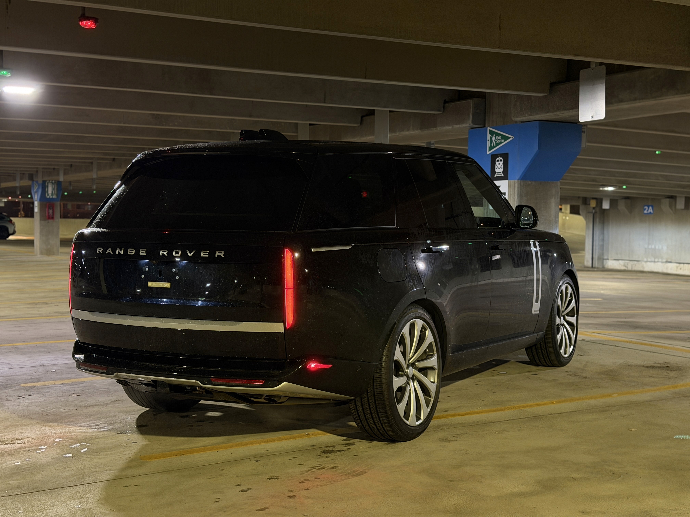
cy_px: 258
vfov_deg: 30.3
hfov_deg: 39.7
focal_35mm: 48
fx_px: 957
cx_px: 345
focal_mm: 6.76
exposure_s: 1/40
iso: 400
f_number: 1.78
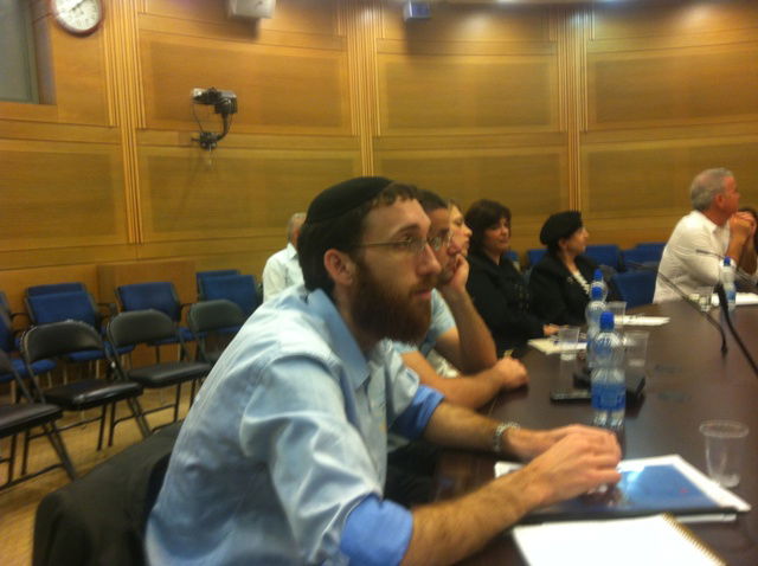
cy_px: 283
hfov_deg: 52.7
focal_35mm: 35
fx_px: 765
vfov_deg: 40.6
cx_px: 379
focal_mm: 3.85
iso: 125
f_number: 2.8
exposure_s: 1/15
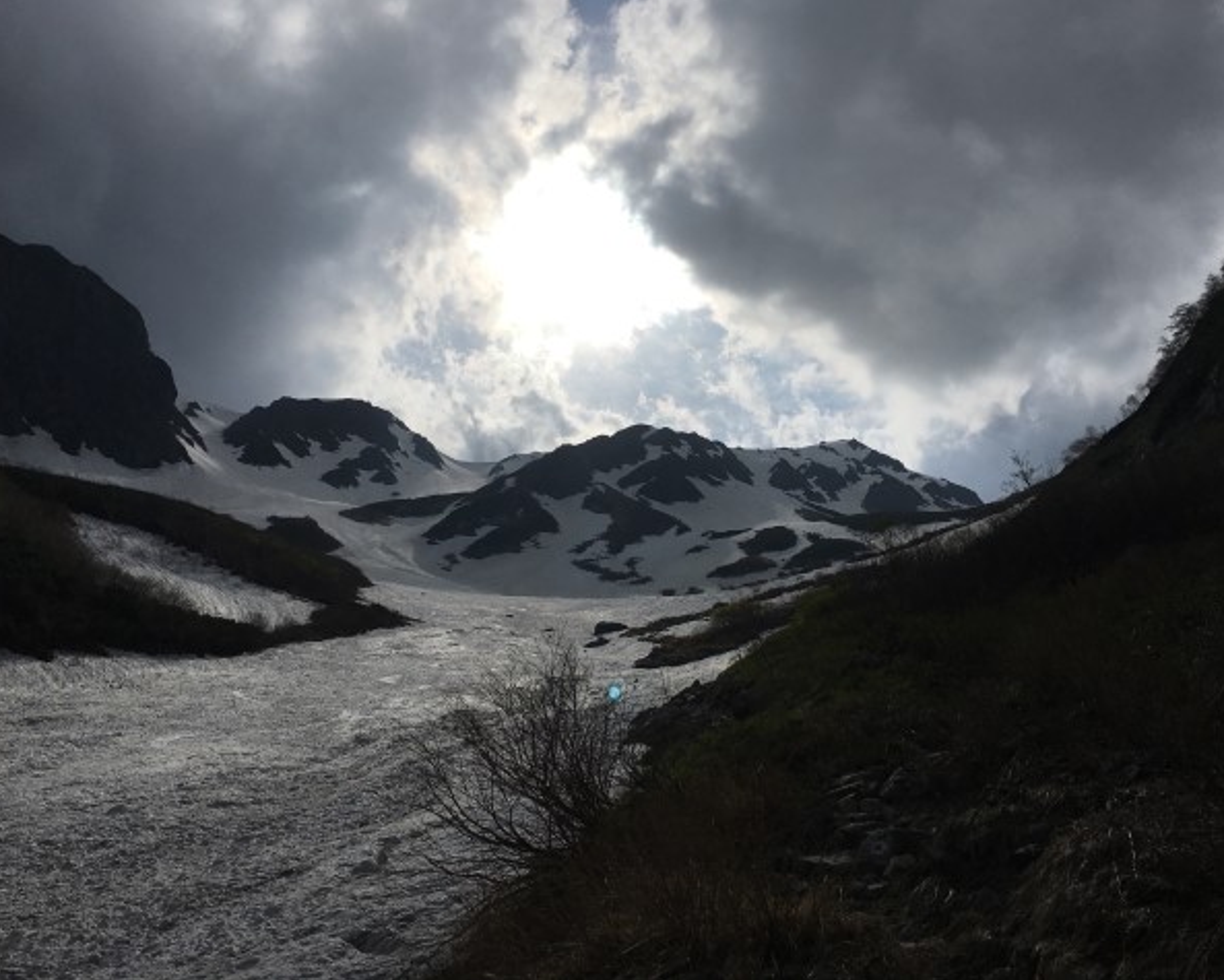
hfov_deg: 57.2
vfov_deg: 47.1
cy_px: 486
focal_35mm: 31
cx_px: 613
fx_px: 1124
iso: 25
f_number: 2.2
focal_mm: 4.15
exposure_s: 1/10989
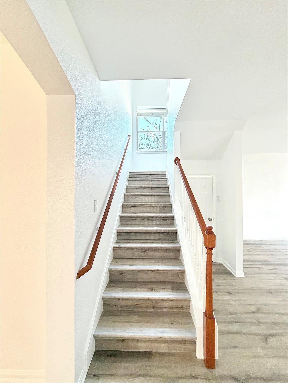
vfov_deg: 102.1
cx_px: 144
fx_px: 155
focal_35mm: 14
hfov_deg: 85.7
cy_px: 192
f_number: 2.2
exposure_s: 1/60
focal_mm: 2.22
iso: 400
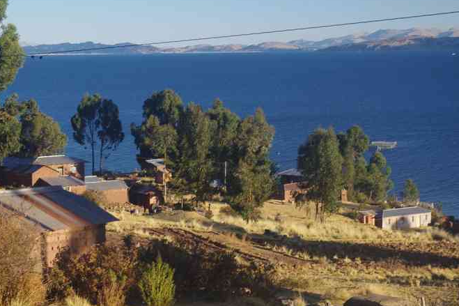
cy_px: 222
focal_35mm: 98
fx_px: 1246
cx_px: 200
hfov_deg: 20.9
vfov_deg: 13.9
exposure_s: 1/80
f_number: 8
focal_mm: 43
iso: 200
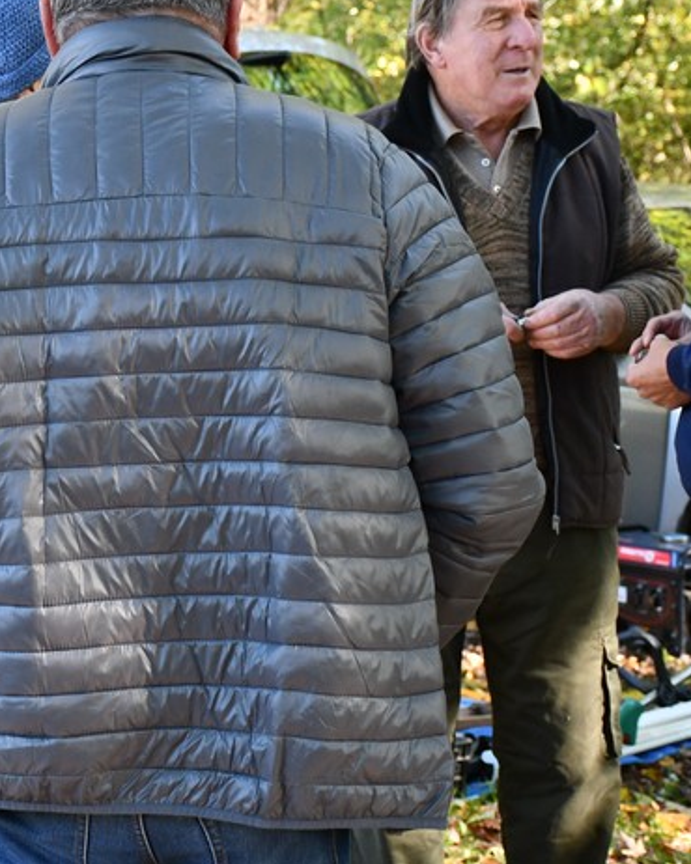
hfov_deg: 13.9
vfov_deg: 17.8
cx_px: -127
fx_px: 2763
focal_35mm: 108
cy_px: 318
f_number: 4.2
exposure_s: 1/250
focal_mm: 35
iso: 800
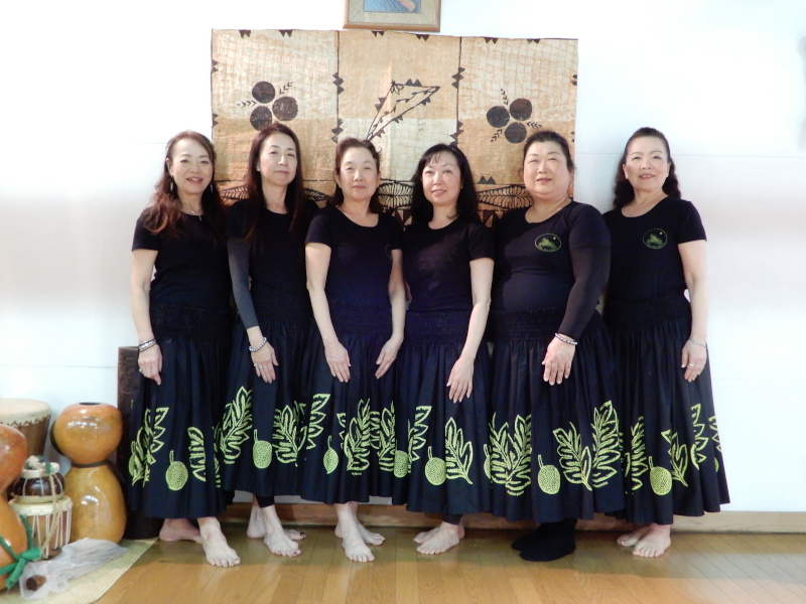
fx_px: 815
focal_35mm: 35
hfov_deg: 52.6
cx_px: 403
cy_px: 302
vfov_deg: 40.7
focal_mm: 6.2
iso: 800
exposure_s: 1/8
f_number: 4
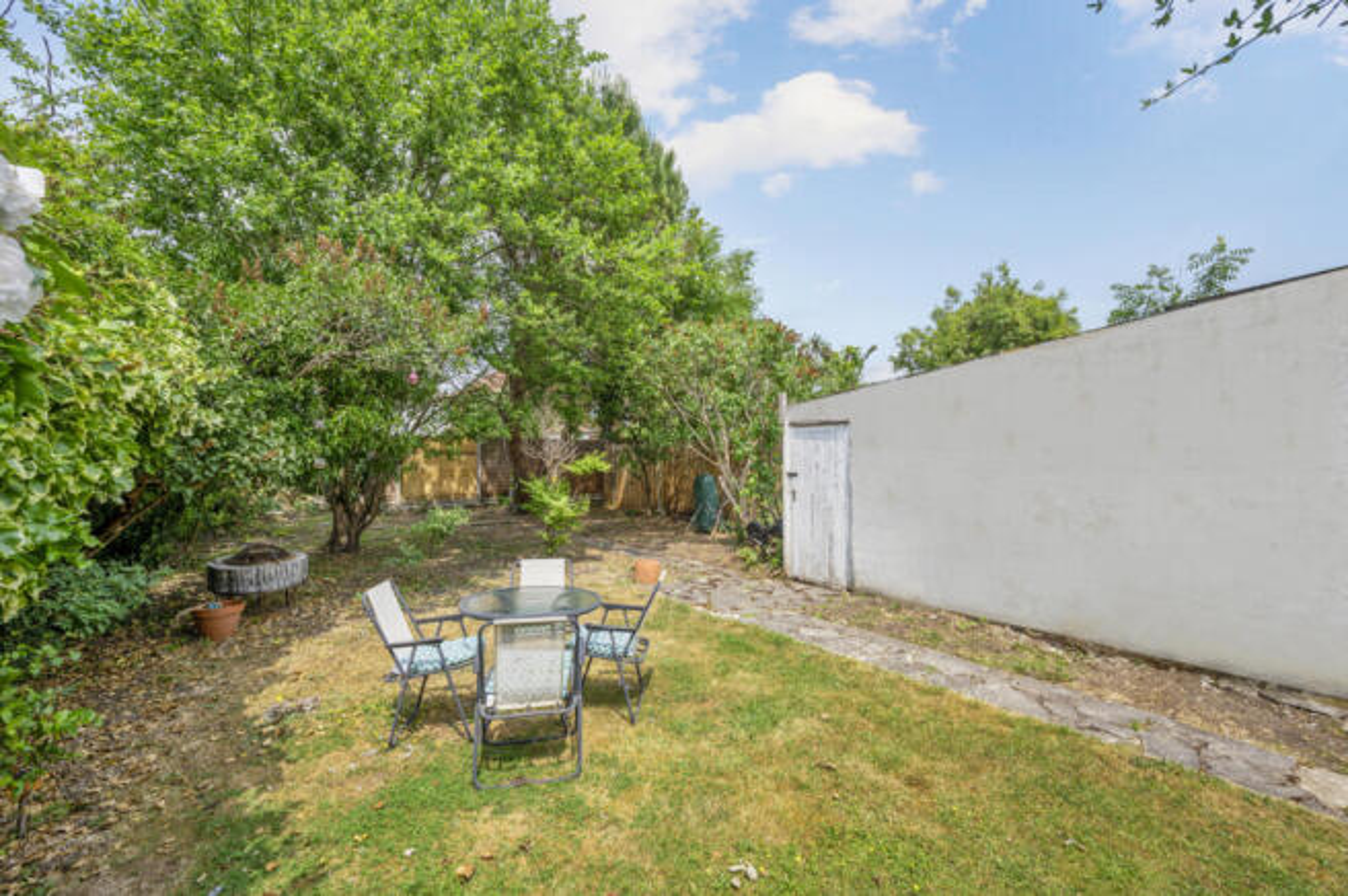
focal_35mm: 14
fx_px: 524
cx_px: 674
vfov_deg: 81.1
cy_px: 448
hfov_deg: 104.3
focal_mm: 14
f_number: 8
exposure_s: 1/500
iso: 200
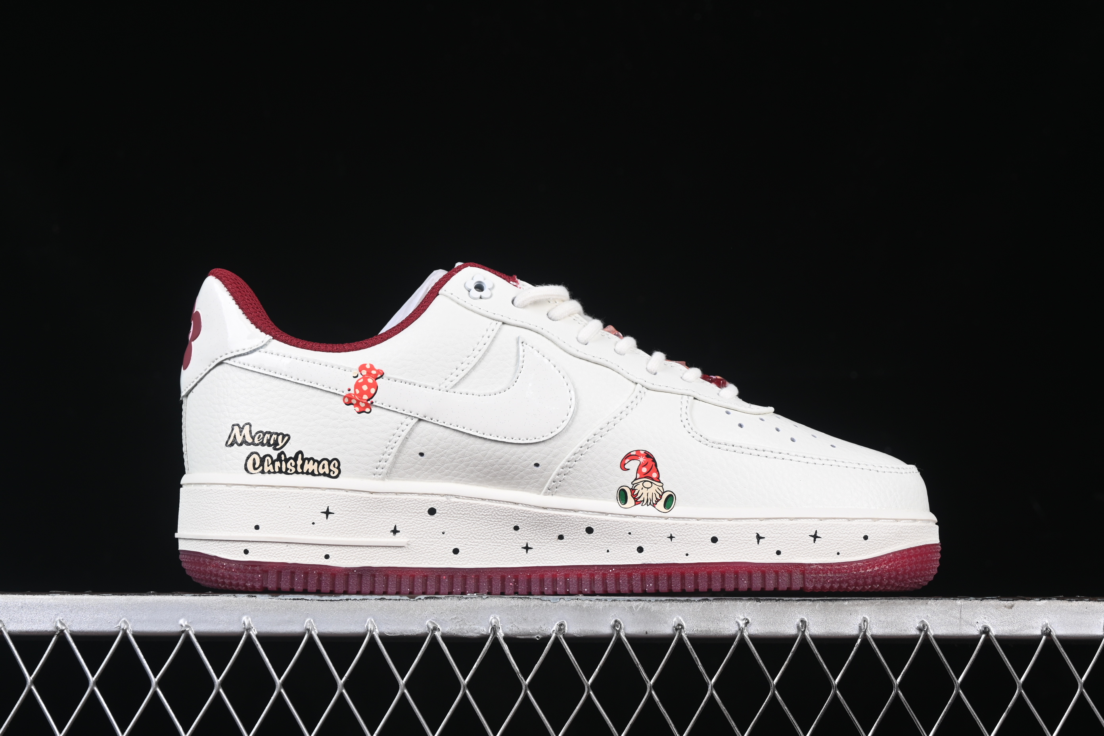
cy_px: 368
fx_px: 2300
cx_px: 552
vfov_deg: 18.2
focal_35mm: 75
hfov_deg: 27.0
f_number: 8
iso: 160
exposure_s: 1/80
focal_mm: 50
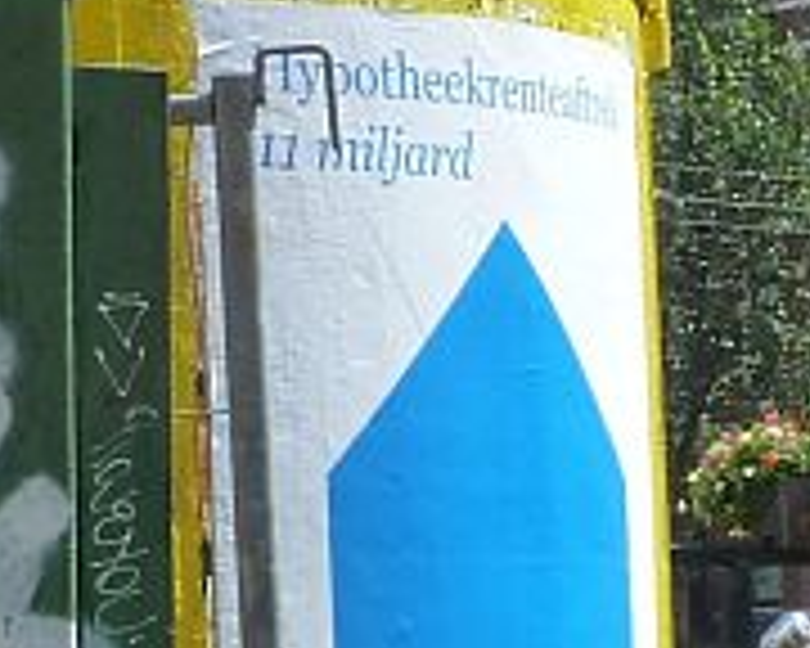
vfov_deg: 6.6
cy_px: 531
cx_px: 1426
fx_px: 5586
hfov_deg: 8.0
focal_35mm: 233
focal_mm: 6.9
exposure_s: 1/400
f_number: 4
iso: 125
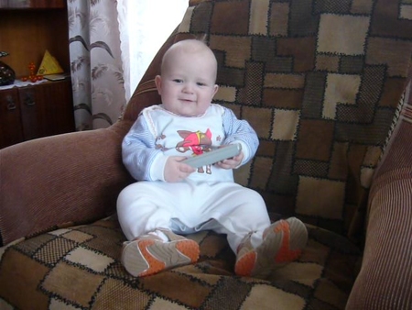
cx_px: 206
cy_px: 155
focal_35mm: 33
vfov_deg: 43.0
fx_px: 393
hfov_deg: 55.3
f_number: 2.8
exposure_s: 1/30
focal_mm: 5.5
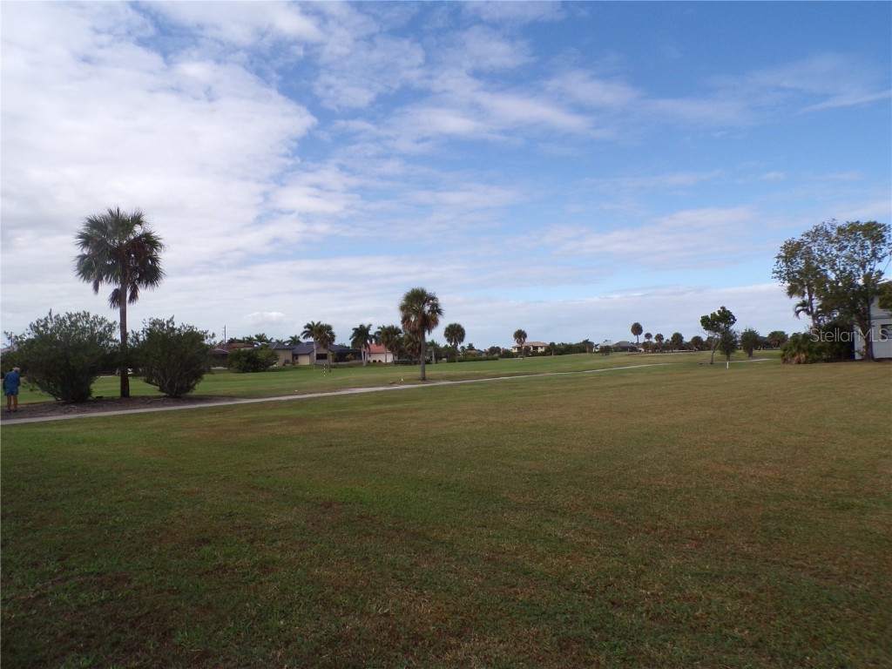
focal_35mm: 24
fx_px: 618
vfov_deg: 56.8
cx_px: 446
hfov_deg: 71.6
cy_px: 334
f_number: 5.8
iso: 80
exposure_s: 1/320
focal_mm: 4.3
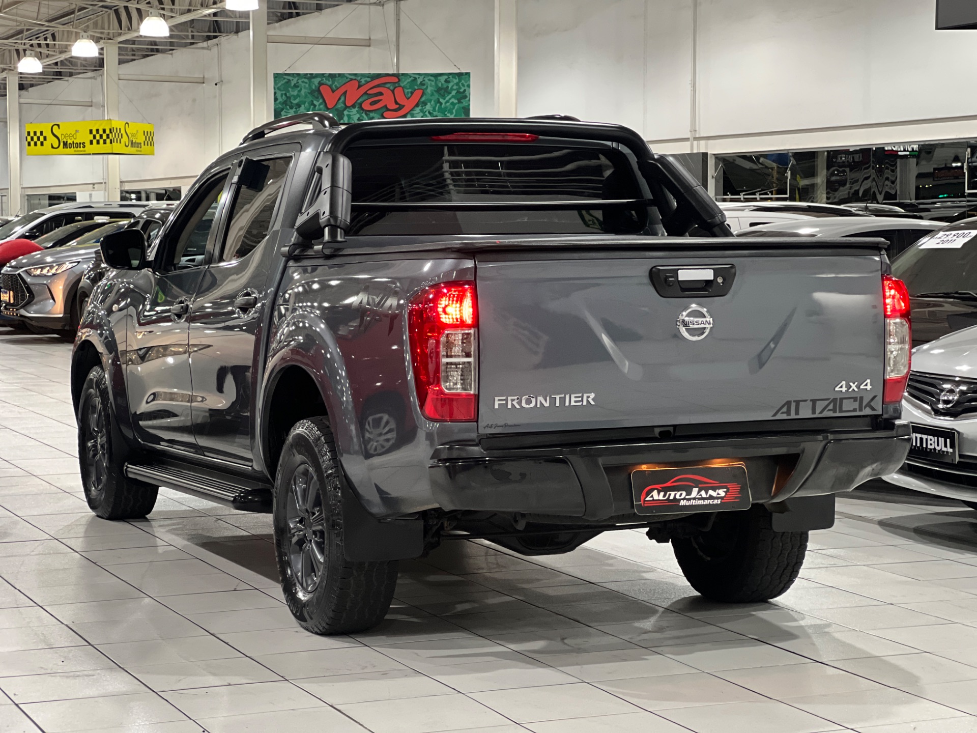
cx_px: 488
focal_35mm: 77
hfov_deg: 25.3
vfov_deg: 19.1
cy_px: 366
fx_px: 2173
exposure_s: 1/24
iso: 400
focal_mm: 9
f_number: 2.8
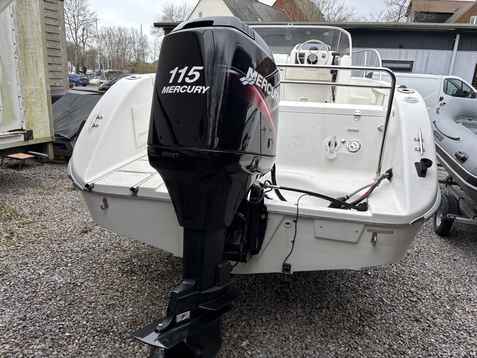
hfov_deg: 67.3
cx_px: 238
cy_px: 179
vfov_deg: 53.1
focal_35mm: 26
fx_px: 358
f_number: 1.6
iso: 50
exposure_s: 1/997
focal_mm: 5.96
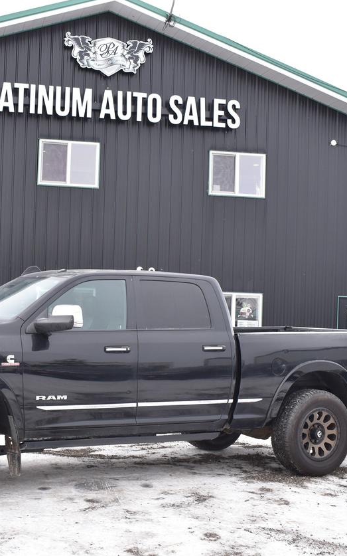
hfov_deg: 23.8
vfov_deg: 37.7
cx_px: 84
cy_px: 273
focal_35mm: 54
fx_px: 814
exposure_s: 1/250
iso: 360
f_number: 5.6
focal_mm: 23
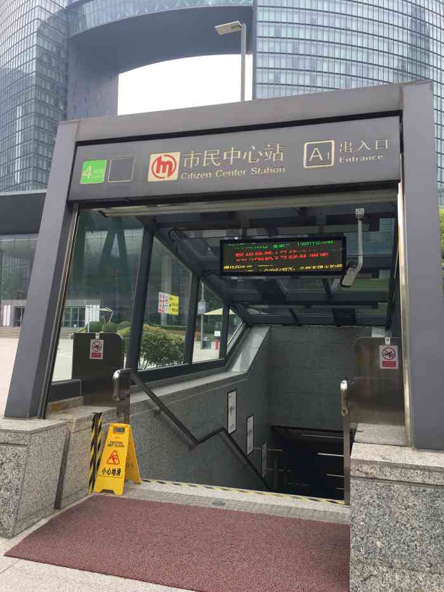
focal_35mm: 29
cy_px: 296
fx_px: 496
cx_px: 222
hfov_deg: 48.2
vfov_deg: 61.7
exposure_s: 1/463
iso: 25
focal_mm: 4.15
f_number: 2.2
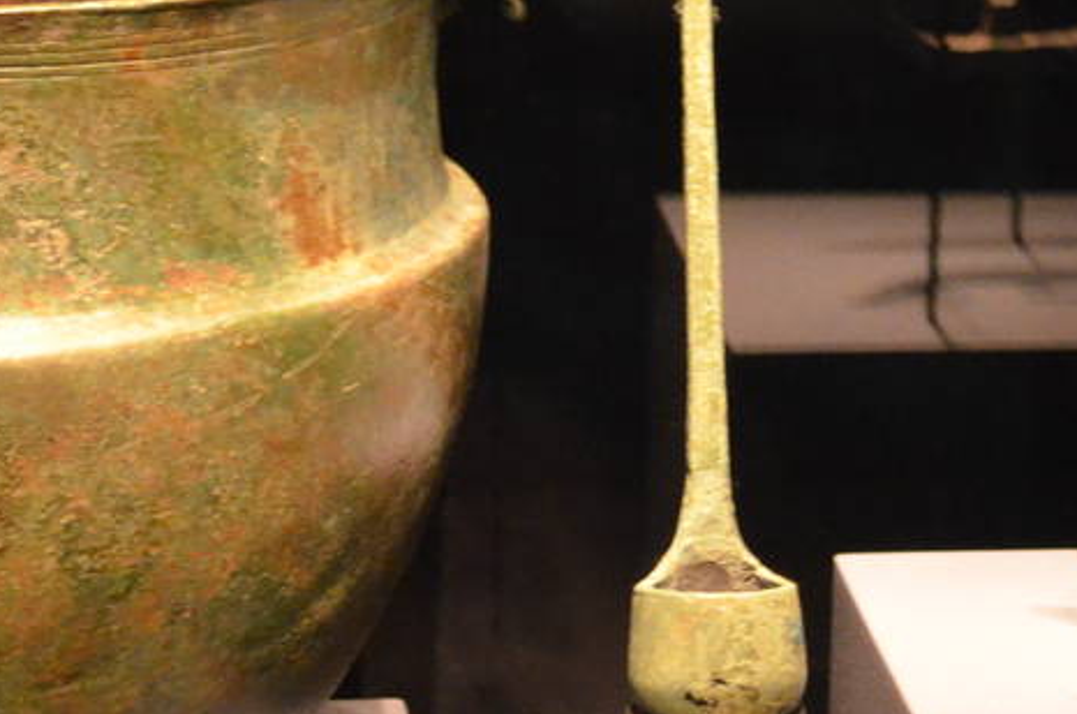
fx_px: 5226
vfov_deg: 7.8
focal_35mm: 175
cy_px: 169
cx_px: 837
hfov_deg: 11.7
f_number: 5
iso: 3200
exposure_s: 1/25
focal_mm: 34
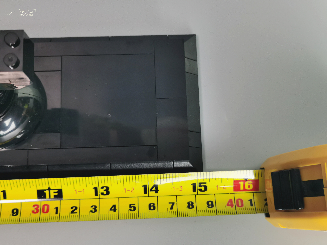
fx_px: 463
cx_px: 164
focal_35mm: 49
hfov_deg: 38.9
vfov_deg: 29.7
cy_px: 122
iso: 200
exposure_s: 1/120
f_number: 1.8
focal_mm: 5.58
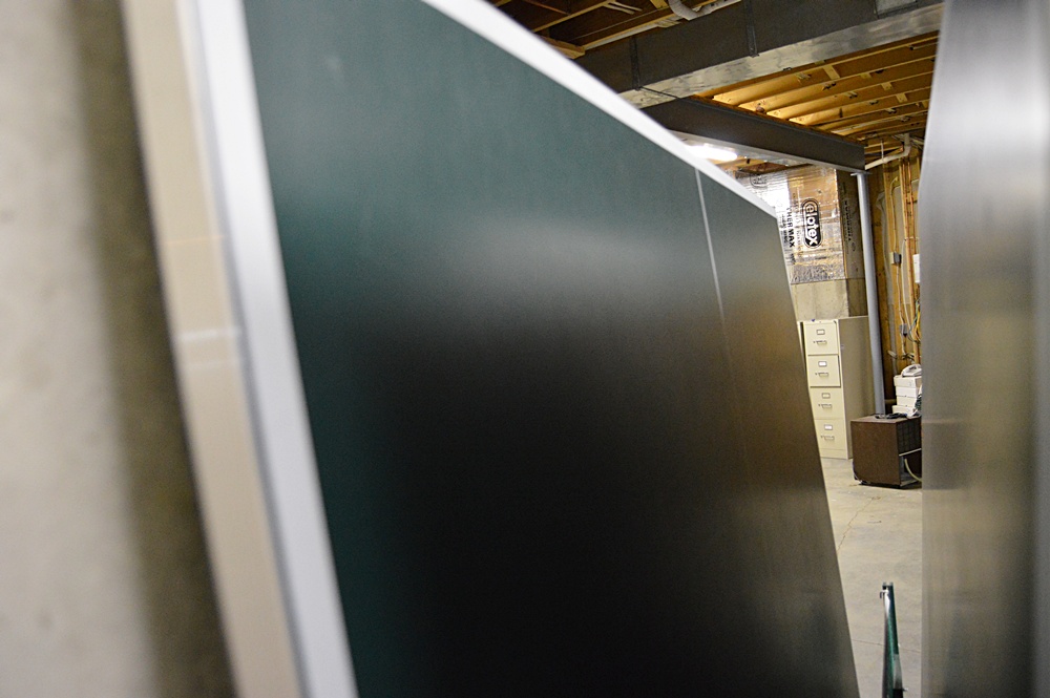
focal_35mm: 27
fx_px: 787
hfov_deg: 67.4
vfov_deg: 47.9
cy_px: 349
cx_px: 525
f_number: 3.5
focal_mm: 18
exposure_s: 1/60
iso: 2800
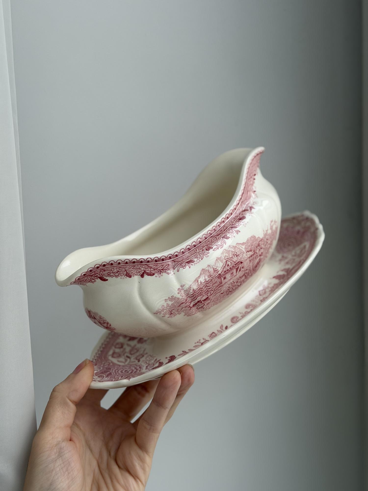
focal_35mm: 48
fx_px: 680
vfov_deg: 39.7
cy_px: 246
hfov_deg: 30.3
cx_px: 184
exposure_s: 1/73
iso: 100
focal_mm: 6.76
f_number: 1.78
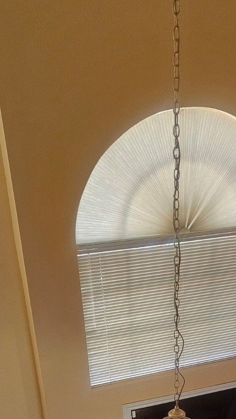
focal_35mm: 49
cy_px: 382
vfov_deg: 39.0
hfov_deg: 24.2
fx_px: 545
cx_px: 178
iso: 500
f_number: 1.7
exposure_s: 1/120
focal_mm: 6.3
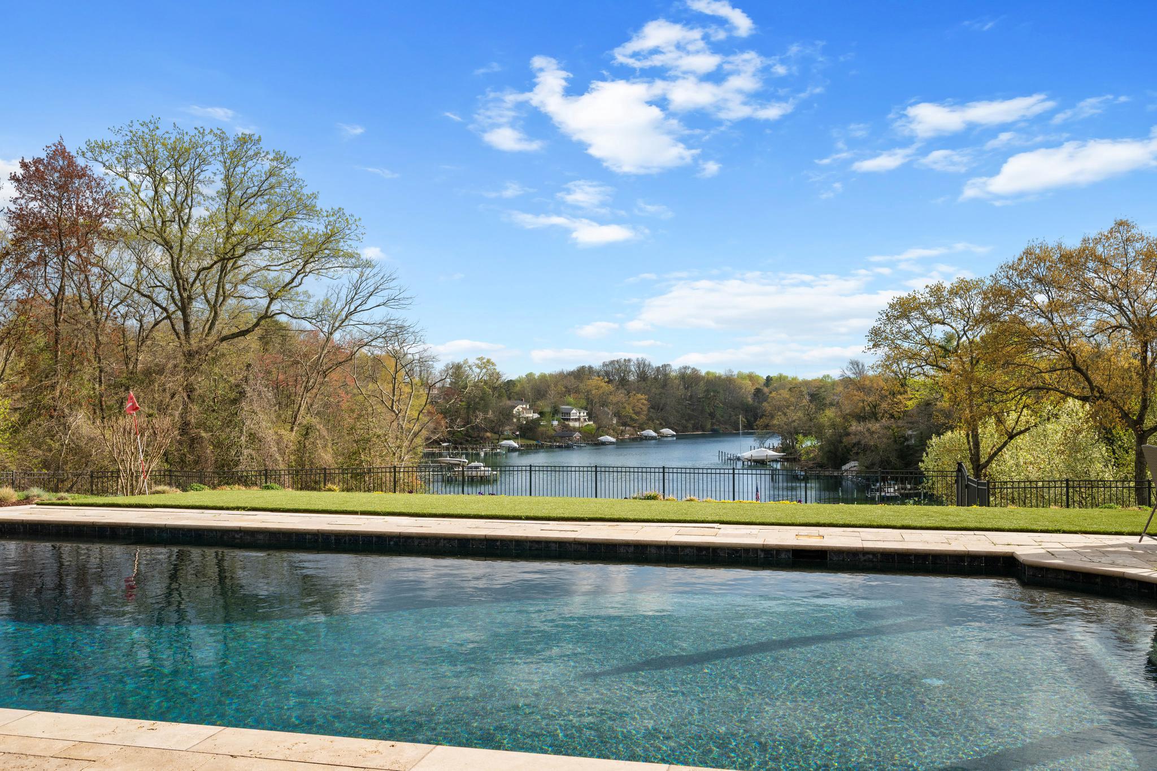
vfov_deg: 43.6
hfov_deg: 61.9
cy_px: 386
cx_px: 578
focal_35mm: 30
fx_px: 964
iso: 250
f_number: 9
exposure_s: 1/160
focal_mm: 30
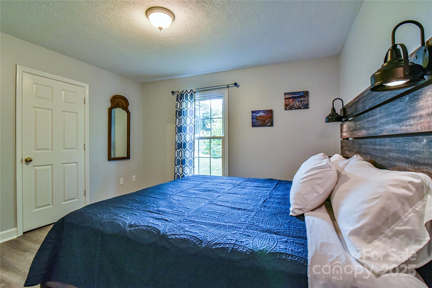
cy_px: 144
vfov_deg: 73.8
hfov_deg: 96.7
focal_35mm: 16
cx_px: 216
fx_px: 192
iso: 4000
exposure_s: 1/125
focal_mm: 16
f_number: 11
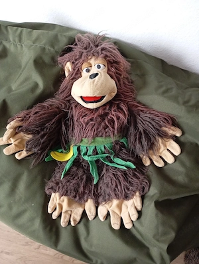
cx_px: 100
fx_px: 214
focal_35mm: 28
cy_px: 132
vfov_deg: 63.4
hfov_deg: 49.9
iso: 1993
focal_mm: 4.27
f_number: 1.8
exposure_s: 1/20
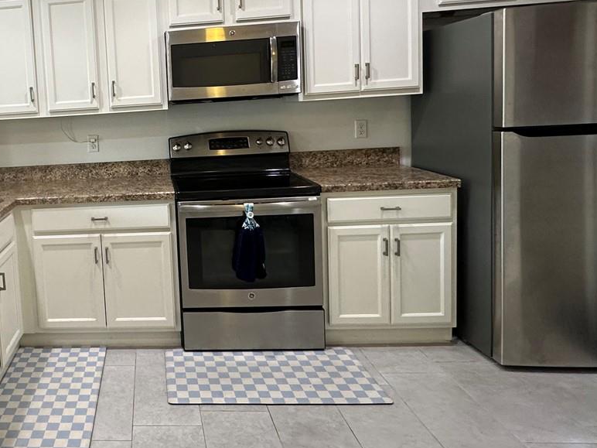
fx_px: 500
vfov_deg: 47.4
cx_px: 99
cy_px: 149
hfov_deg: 56.1
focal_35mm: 29
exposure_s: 1/120
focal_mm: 2.22
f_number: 2.2
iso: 200
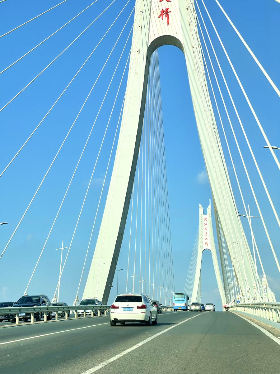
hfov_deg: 22.9
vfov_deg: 30.3
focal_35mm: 64
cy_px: 187
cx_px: 140
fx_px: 690
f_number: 2.2
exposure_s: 1/927
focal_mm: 7.5
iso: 20
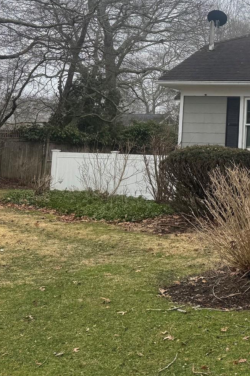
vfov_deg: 37.4
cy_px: 102
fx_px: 542
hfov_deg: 22.3
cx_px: 355
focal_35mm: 52
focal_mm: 6.76
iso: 80
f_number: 1.78
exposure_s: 1/995
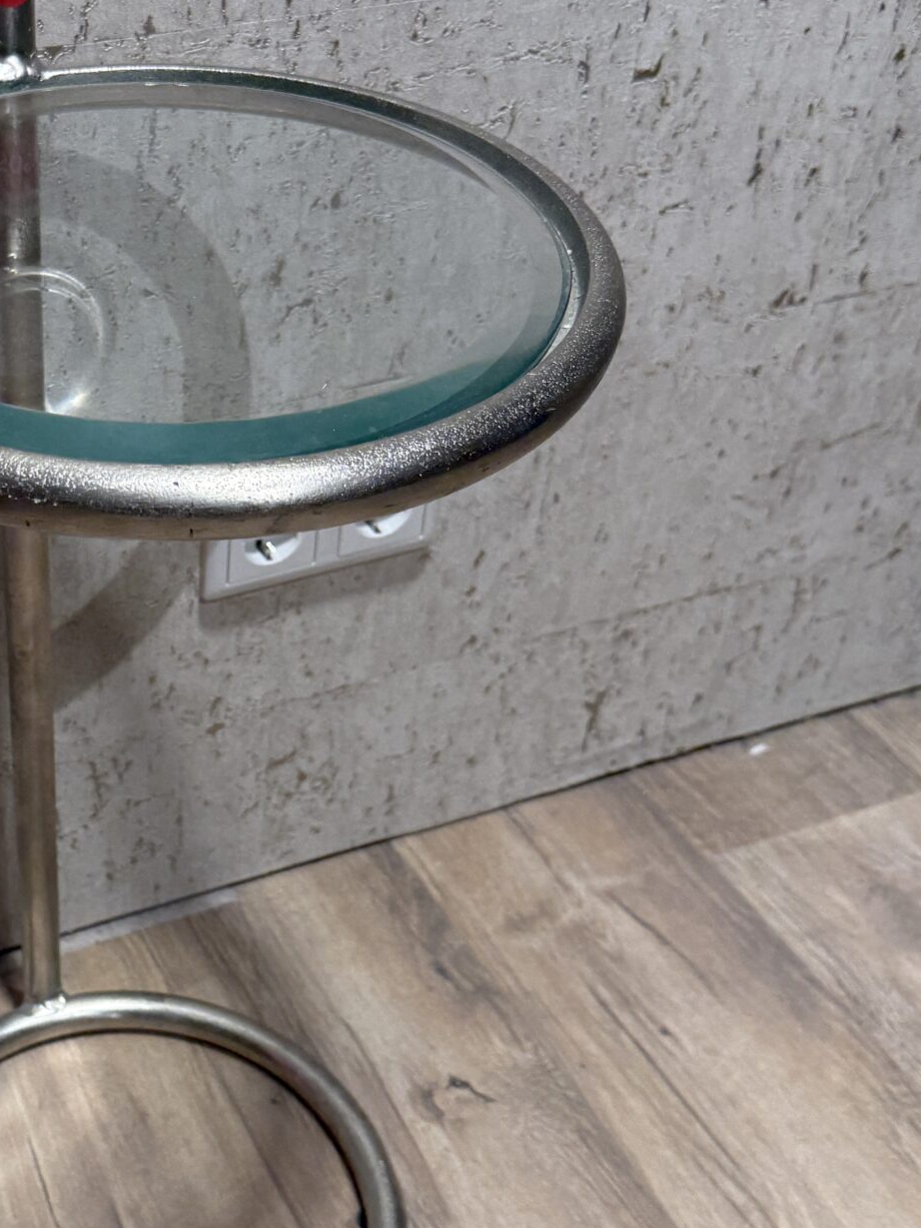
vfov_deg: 38.2
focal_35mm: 50
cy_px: 640
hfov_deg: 28.3
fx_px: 1773
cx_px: 148
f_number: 1.78
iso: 64
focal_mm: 6.76
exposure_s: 1/100
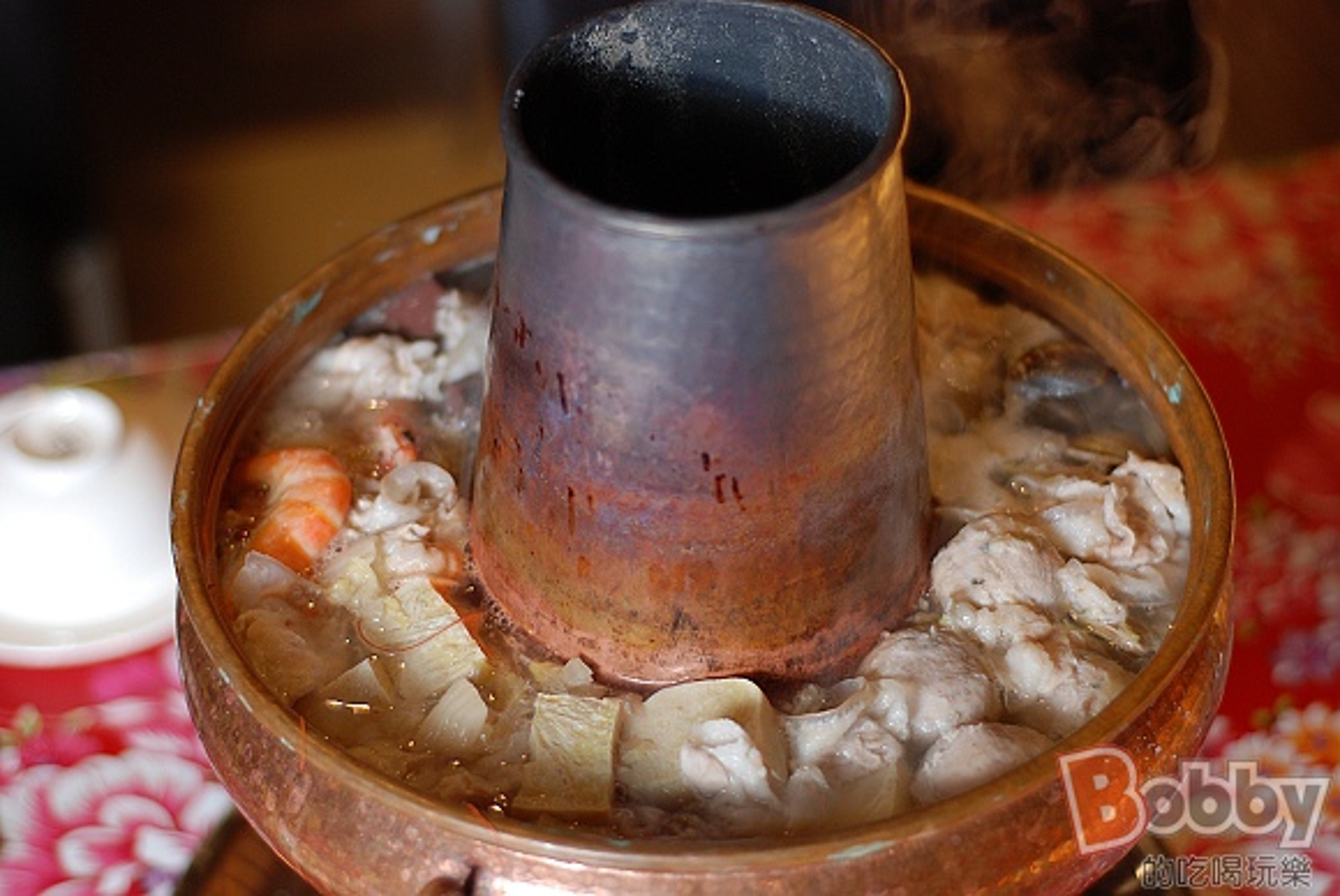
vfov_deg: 18.2
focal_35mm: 75
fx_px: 2794
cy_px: 448
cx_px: 670
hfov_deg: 27.0
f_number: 1.8
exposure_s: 1/80
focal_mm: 50
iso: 200
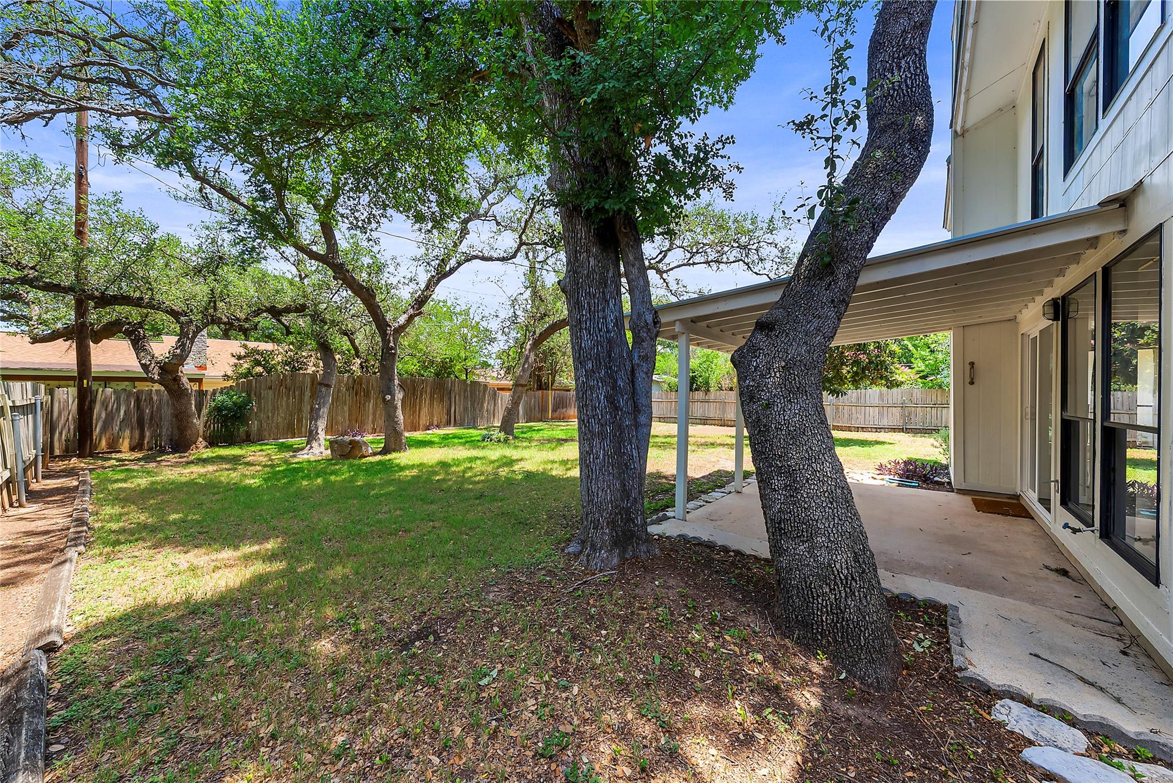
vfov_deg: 90.1
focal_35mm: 12
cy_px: 392
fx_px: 391
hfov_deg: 112.6
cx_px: 586
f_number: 11
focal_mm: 12
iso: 160
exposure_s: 1/25
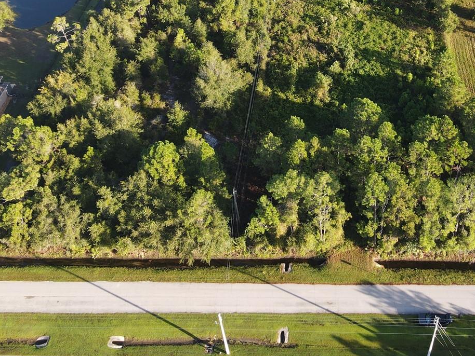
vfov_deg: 33.1
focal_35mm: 42
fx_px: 576
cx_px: 323
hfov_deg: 44.0
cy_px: 56
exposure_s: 1/120
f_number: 2.8
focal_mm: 4.5
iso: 100
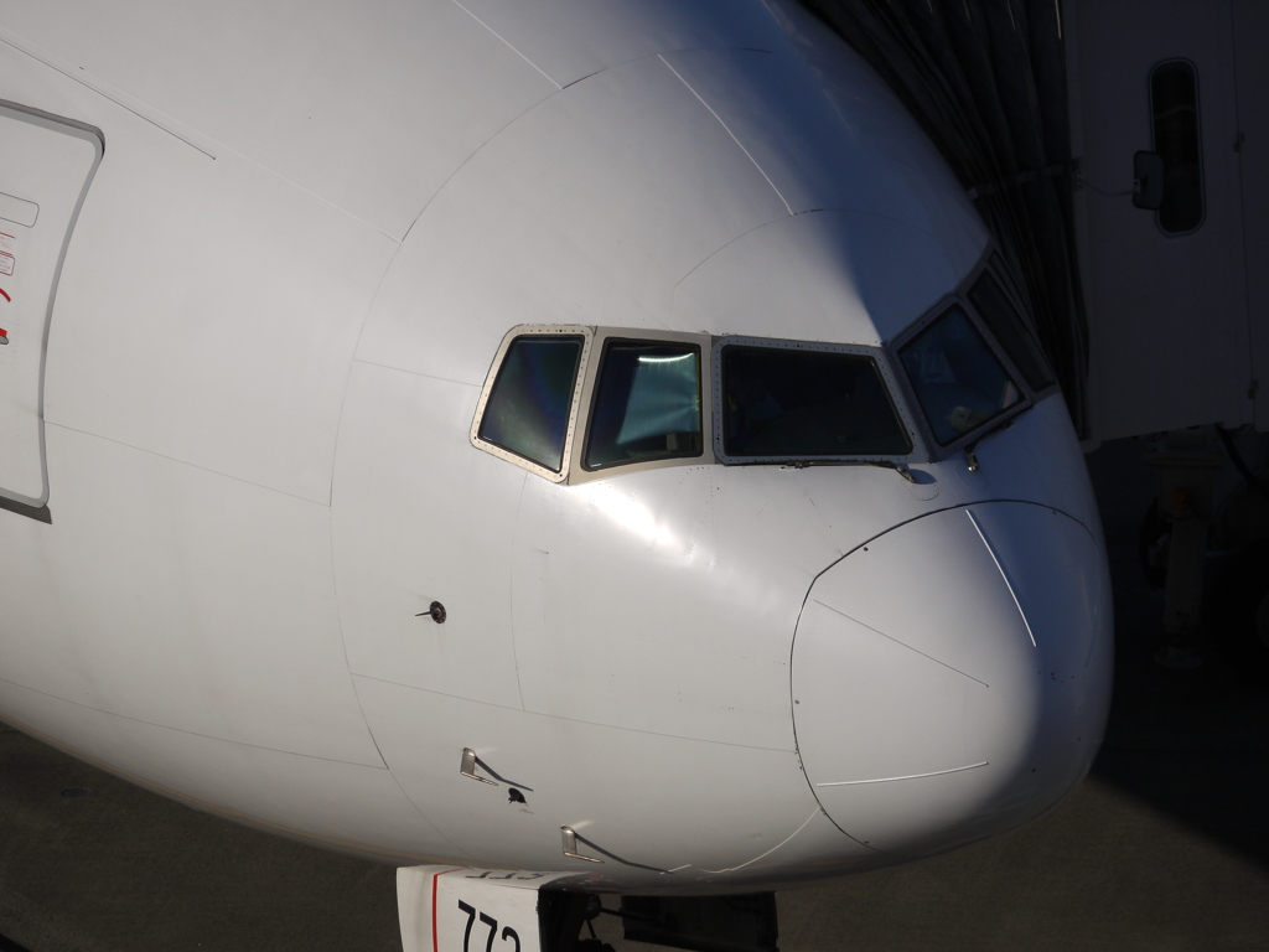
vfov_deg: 3.7
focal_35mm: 400
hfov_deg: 5.0
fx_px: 14664
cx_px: 634
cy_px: 476
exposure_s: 1/1600
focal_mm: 200
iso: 200
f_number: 10
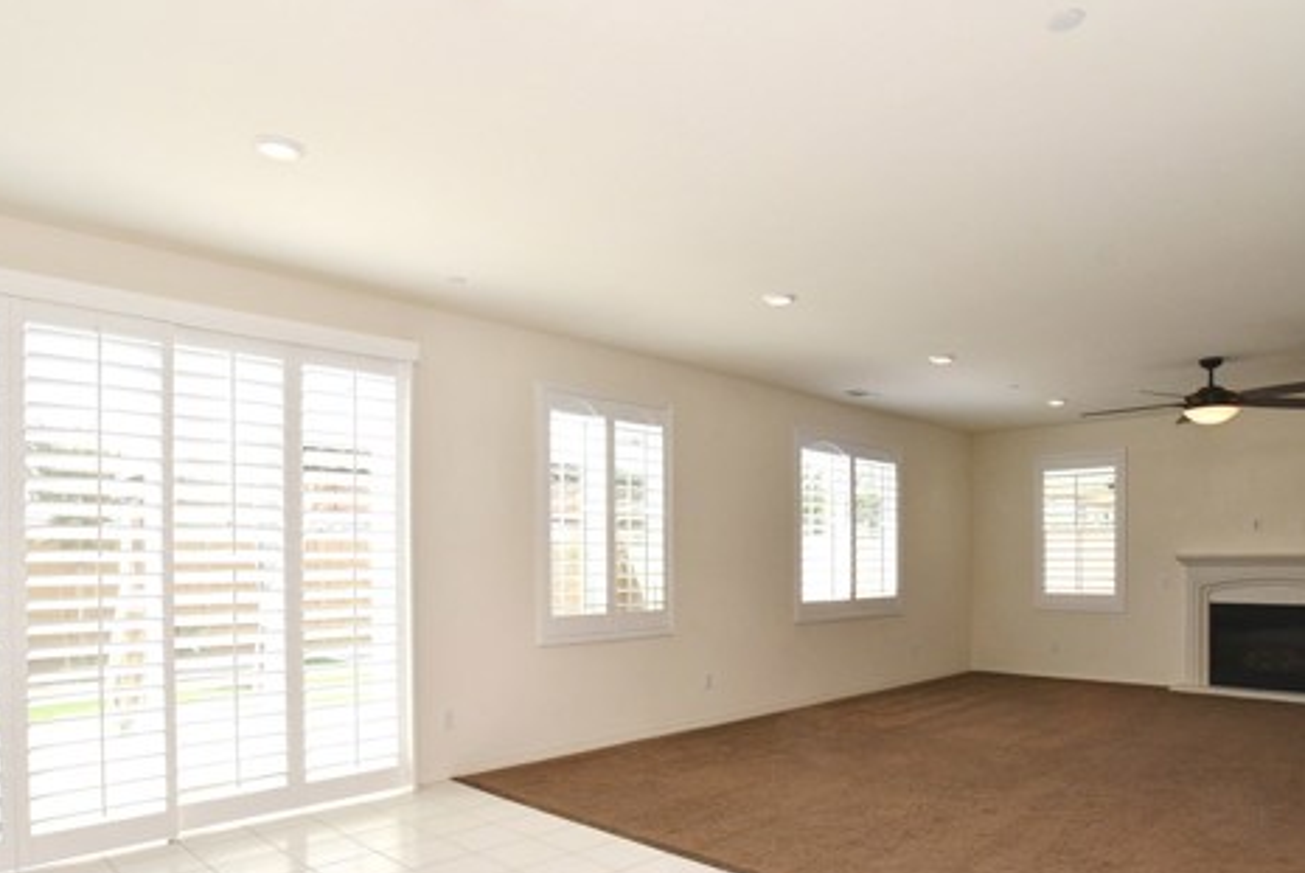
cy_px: 529
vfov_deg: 55.4
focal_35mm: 23
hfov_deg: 76.8
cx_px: 660
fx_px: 823
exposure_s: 1/250
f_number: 8
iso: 800
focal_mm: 11
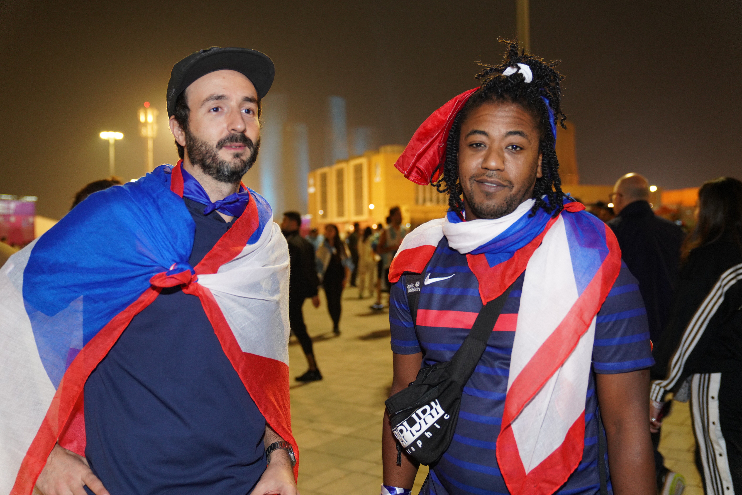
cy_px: 248
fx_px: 701
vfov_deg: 38.9
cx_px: 371
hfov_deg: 55.8
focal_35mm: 34
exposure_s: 1/100
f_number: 2.8
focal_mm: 34
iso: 1600
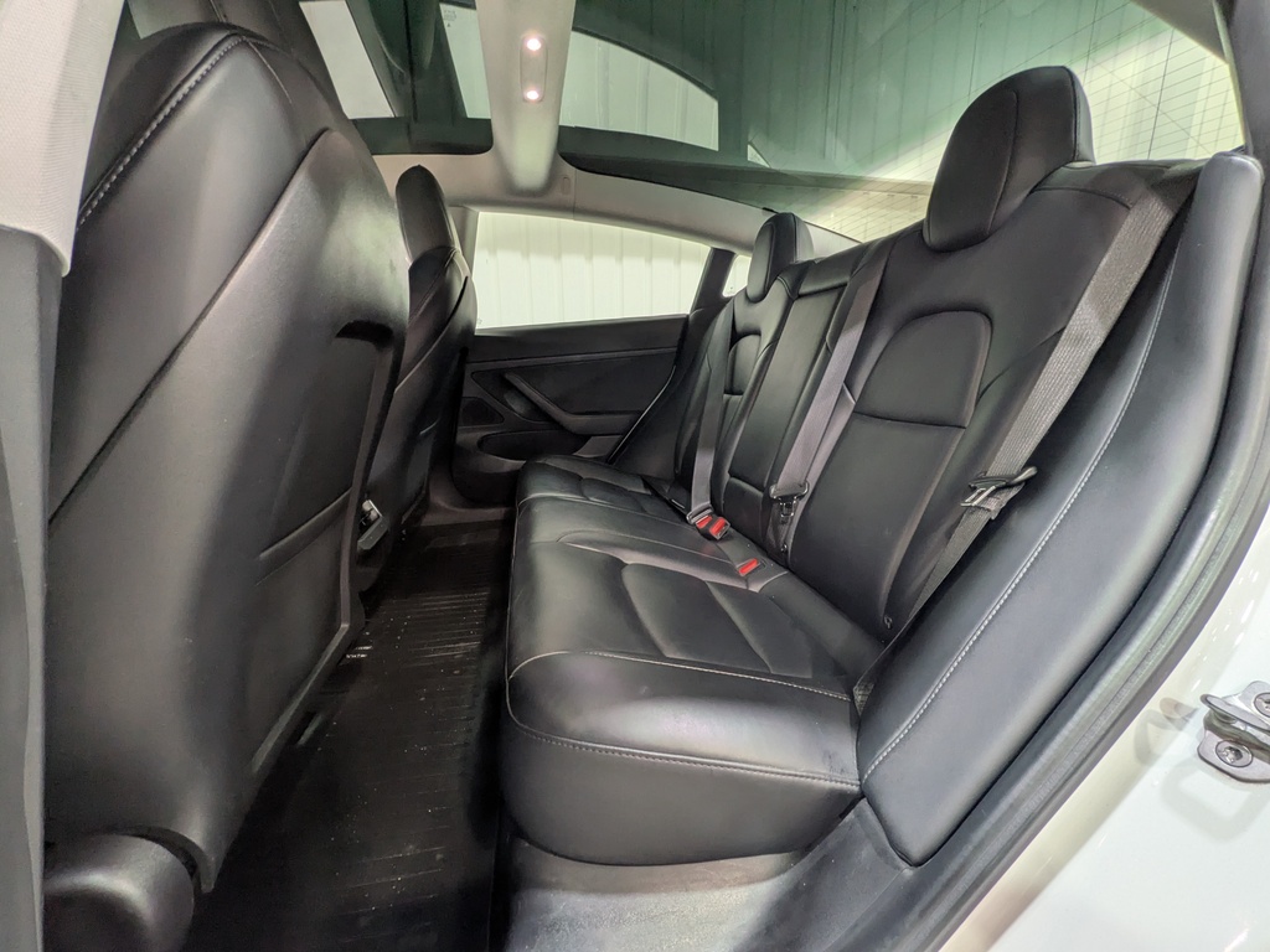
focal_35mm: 14
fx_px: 514
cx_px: 635
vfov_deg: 85.7
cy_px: 476
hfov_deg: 102.1
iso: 76
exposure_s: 1/30
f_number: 2.2
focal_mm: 1.83
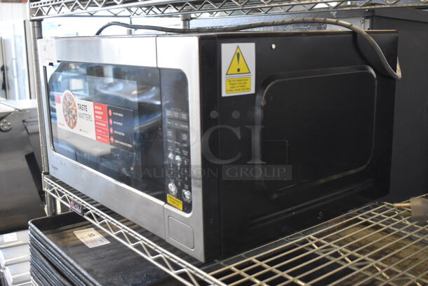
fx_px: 482
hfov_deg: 47.9
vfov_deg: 33.1
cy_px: 143
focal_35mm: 40
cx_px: 214
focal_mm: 27
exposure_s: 1/125
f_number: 4
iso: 3600
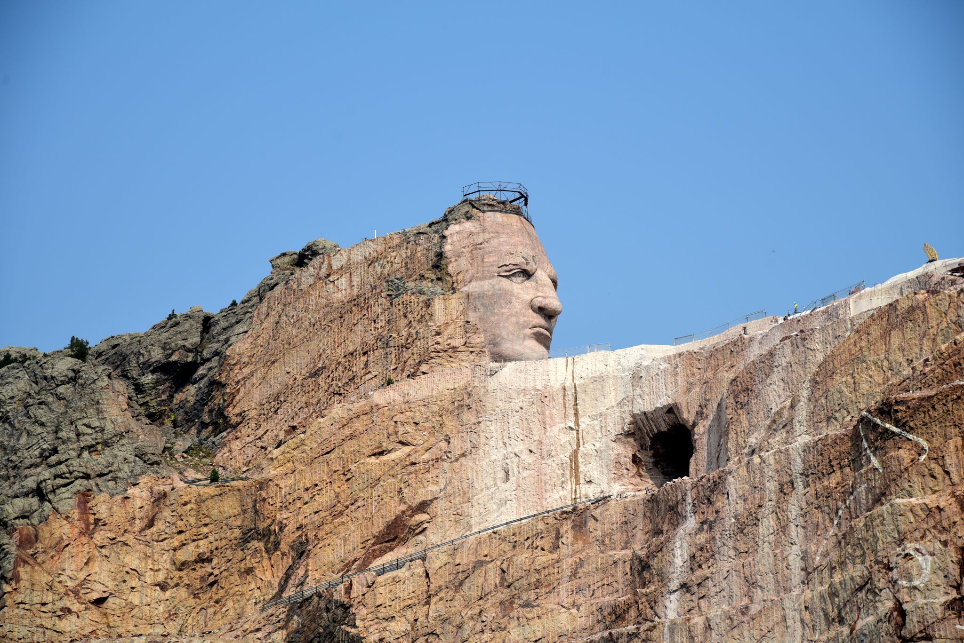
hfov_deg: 17.1
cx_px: 482
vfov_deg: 11.4
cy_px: 322
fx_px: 3214
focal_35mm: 120
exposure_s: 1/500
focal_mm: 120
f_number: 5.6
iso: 100
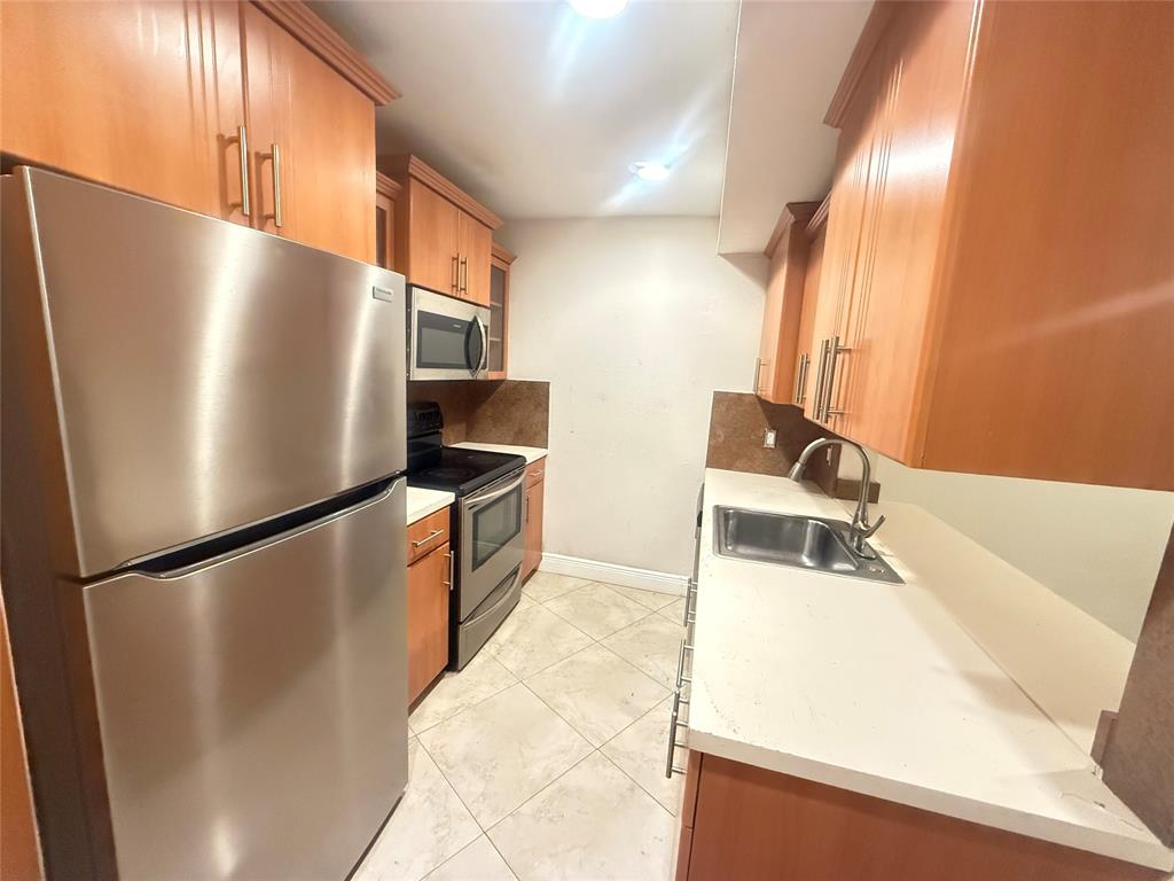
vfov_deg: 85.7
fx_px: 475
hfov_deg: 102.1
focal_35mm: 14
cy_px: 440
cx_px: 587
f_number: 2.2
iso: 1000
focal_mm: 2.22
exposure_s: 1/60
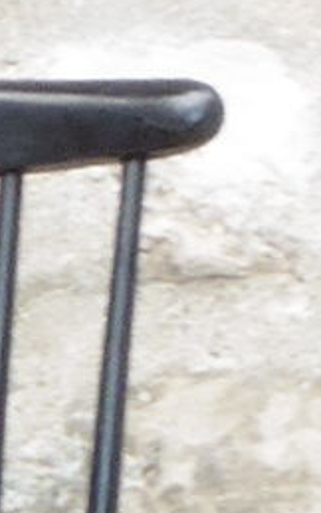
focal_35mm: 201
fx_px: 2812
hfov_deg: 5.7
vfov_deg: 9.6
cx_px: -884
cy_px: 1081
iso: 100
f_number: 8
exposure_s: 1/30
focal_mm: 4.3
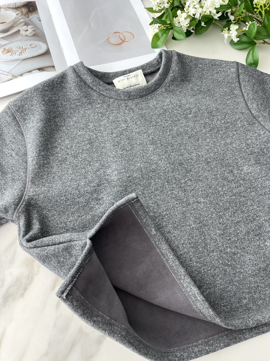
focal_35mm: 26
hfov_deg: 53.1
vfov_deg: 67.3
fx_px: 270
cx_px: 135
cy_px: 180
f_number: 1.6
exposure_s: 1/121
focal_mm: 5.1
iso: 64
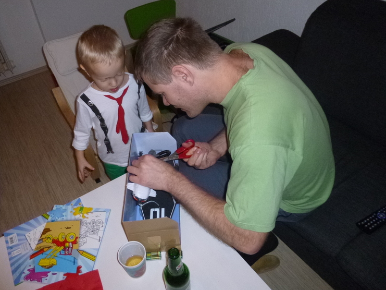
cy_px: 140
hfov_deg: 65.2
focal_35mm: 27
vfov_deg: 51.4
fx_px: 301
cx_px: 178
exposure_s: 1/60
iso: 400
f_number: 3.1
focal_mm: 4.5
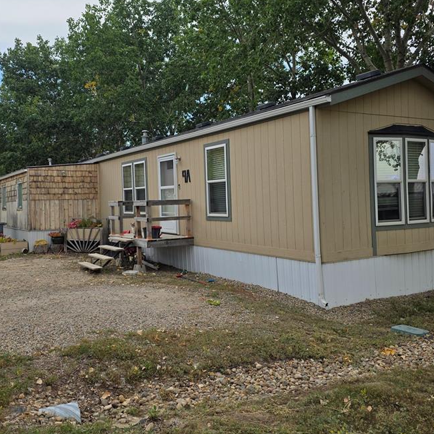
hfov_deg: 51.0
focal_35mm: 32
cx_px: 188
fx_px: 454
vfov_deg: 51.0
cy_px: 196
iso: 80
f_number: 1.7
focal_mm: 6.3
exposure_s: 1/1973
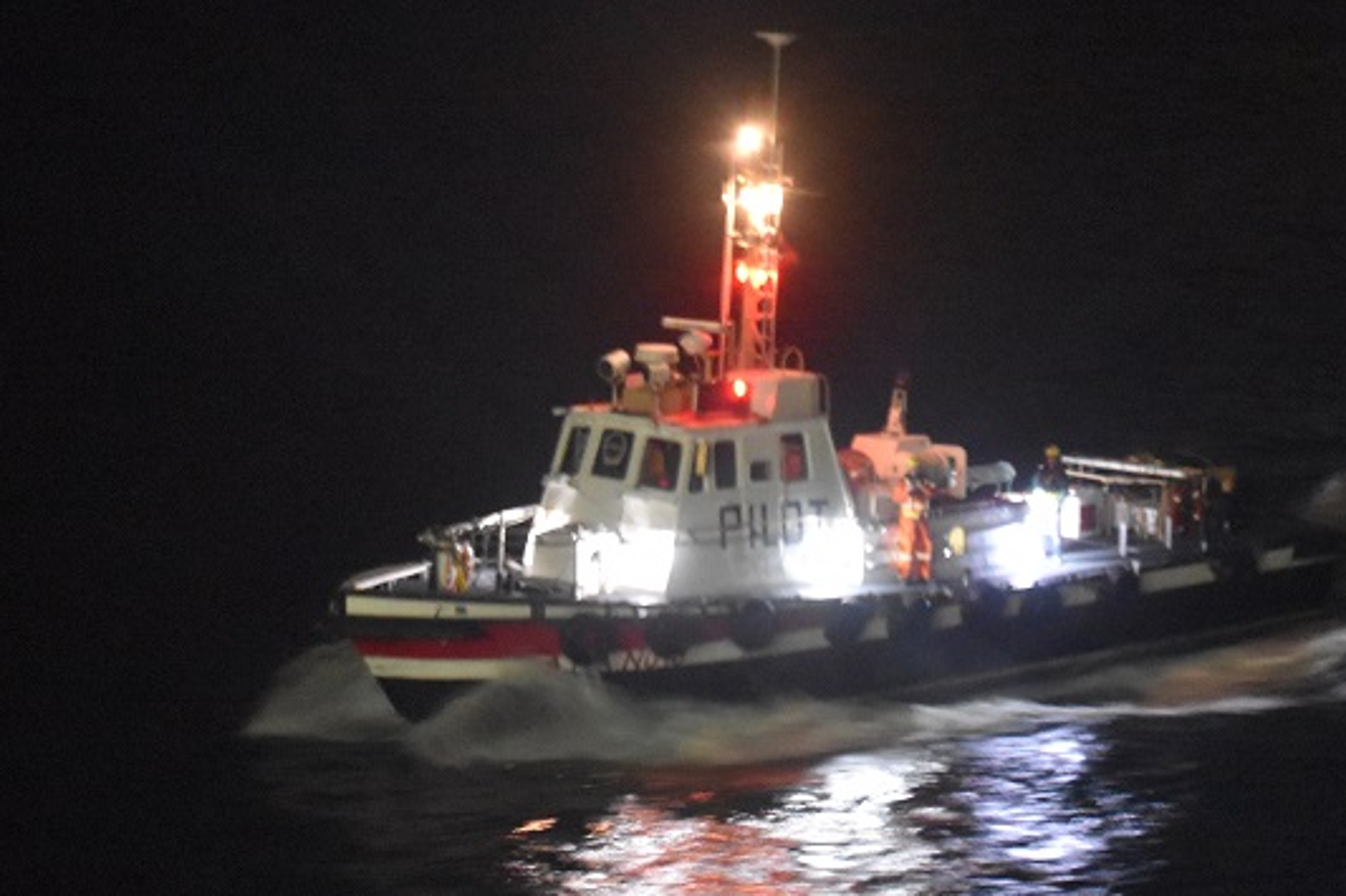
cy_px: 550
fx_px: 9155
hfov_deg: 8.4
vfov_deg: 5.6
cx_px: 596
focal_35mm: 245
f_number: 5.6
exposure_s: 1/13
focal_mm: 85
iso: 6400
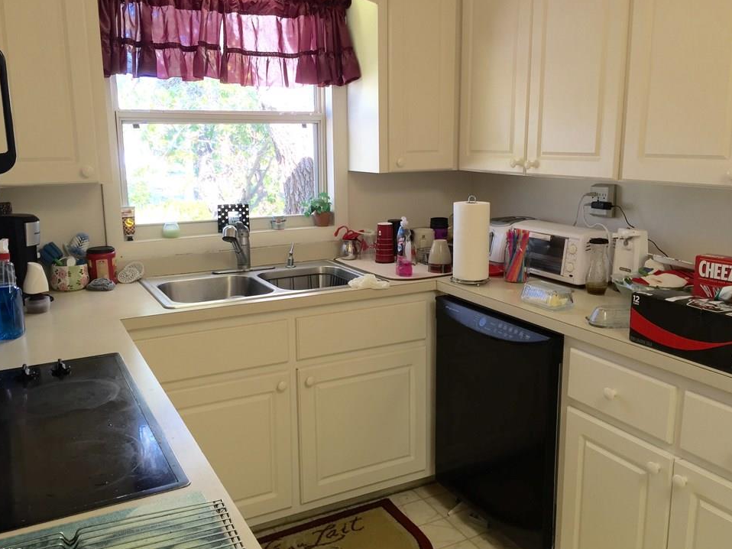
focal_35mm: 31
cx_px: 358
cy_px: 266
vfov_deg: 45.4
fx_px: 655
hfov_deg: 58.4
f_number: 2.2
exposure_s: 1/30
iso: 32
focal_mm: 4.15
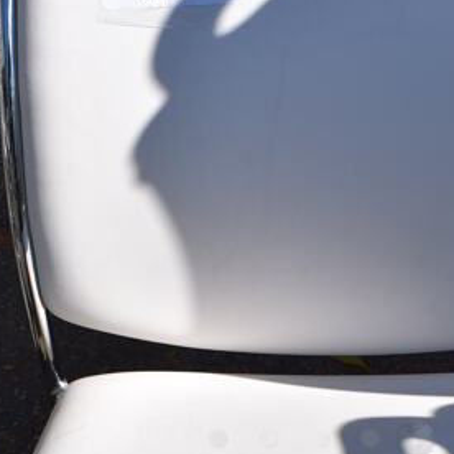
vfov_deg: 21.5
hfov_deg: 22.6
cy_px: 506
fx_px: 1128
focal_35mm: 76
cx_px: 319
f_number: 8
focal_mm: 18
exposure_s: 1/250
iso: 100
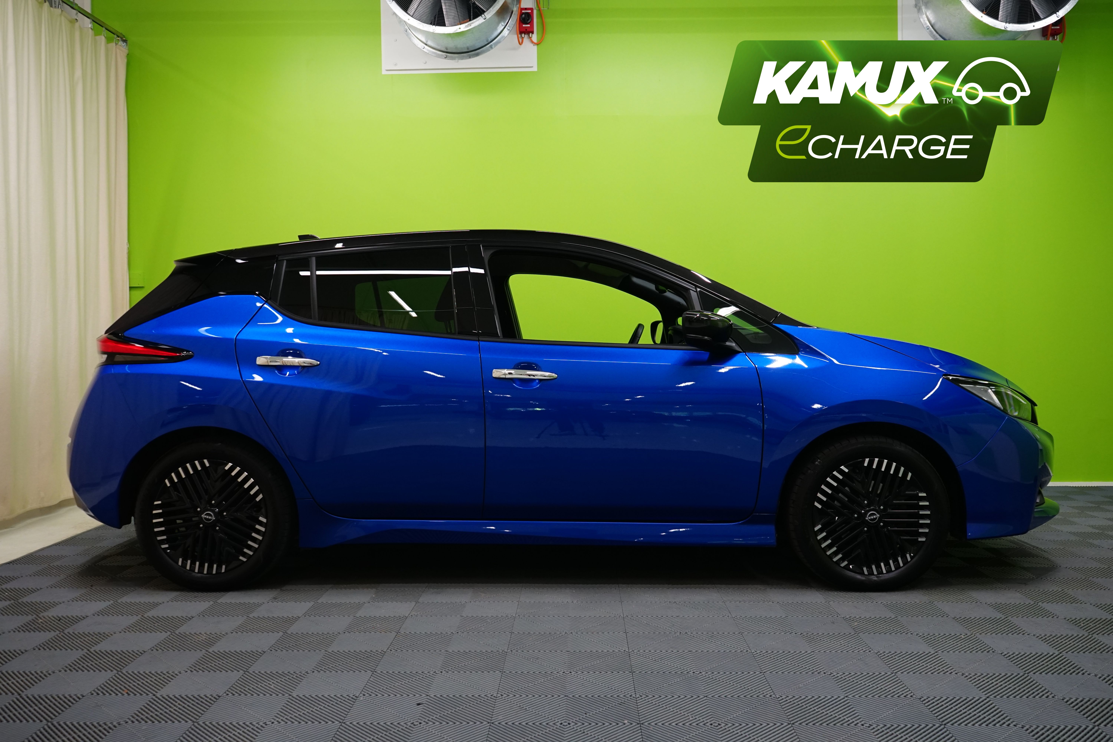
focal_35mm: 31
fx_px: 958
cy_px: 371
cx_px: 556
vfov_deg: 42.3
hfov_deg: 60.3
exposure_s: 1/40
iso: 1250
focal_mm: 31
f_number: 7.1
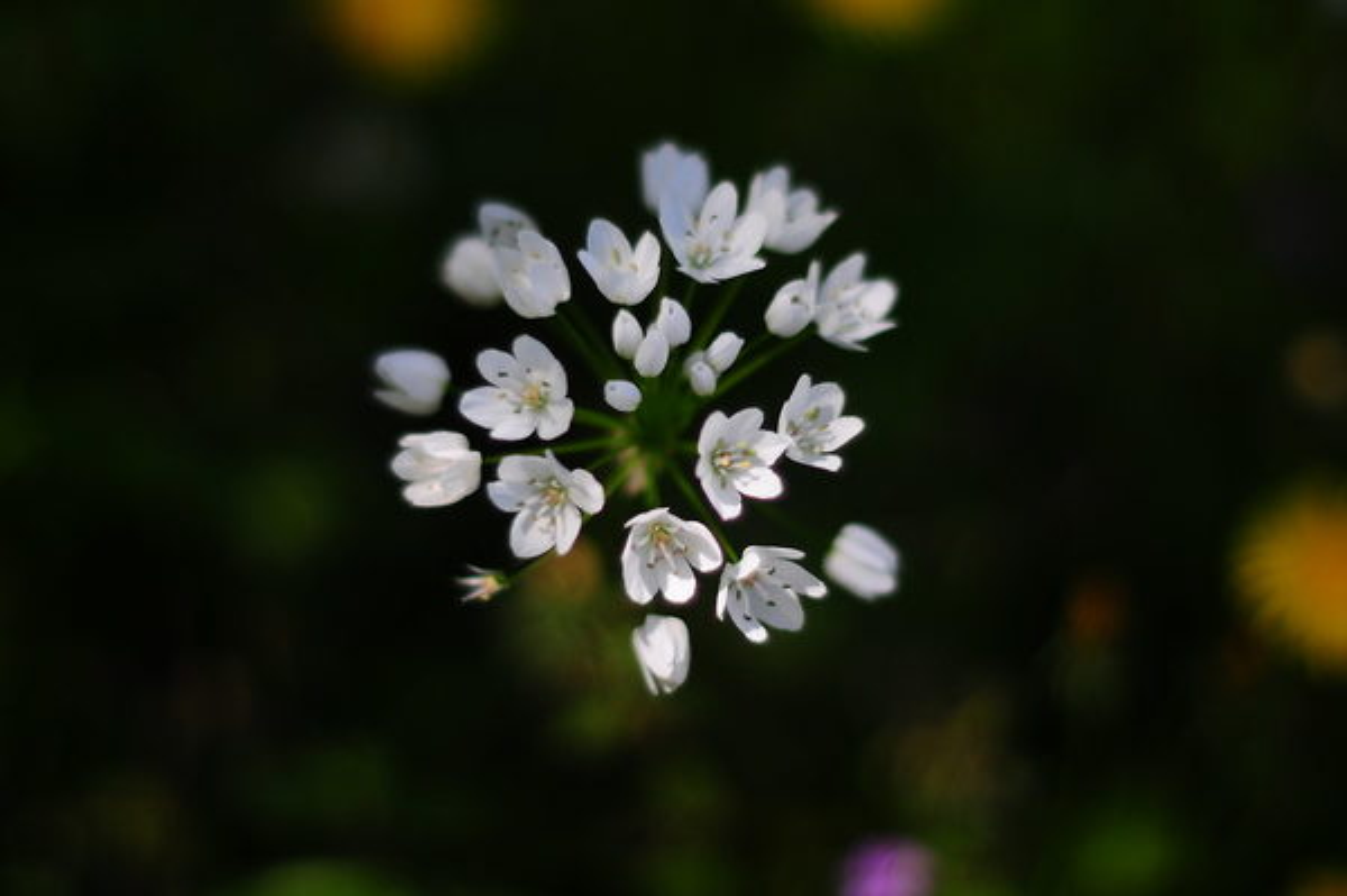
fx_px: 3084
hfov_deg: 24.6
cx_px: 674
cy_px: 448
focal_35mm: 82
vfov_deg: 16.5
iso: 200
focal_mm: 55
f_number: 1.2
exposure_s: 1/6400
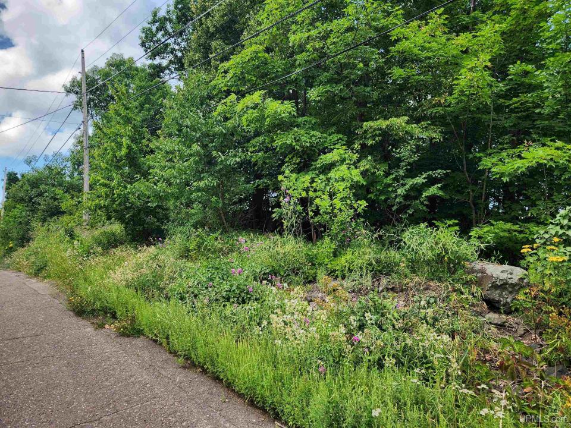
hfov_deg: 73.9
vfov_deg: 58.9
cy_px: 214
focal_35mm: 23
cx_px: 286
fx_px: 379
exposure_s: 1/490
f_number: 1.8
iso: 20
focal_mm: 5.4
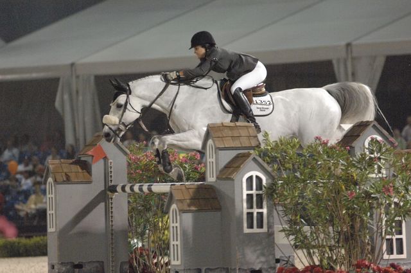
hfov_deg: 6.9
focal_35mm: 300
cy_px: 136
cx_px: 206
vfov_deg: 4.6
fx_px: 3421
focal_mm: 200
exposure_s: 1/500
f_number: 2.8
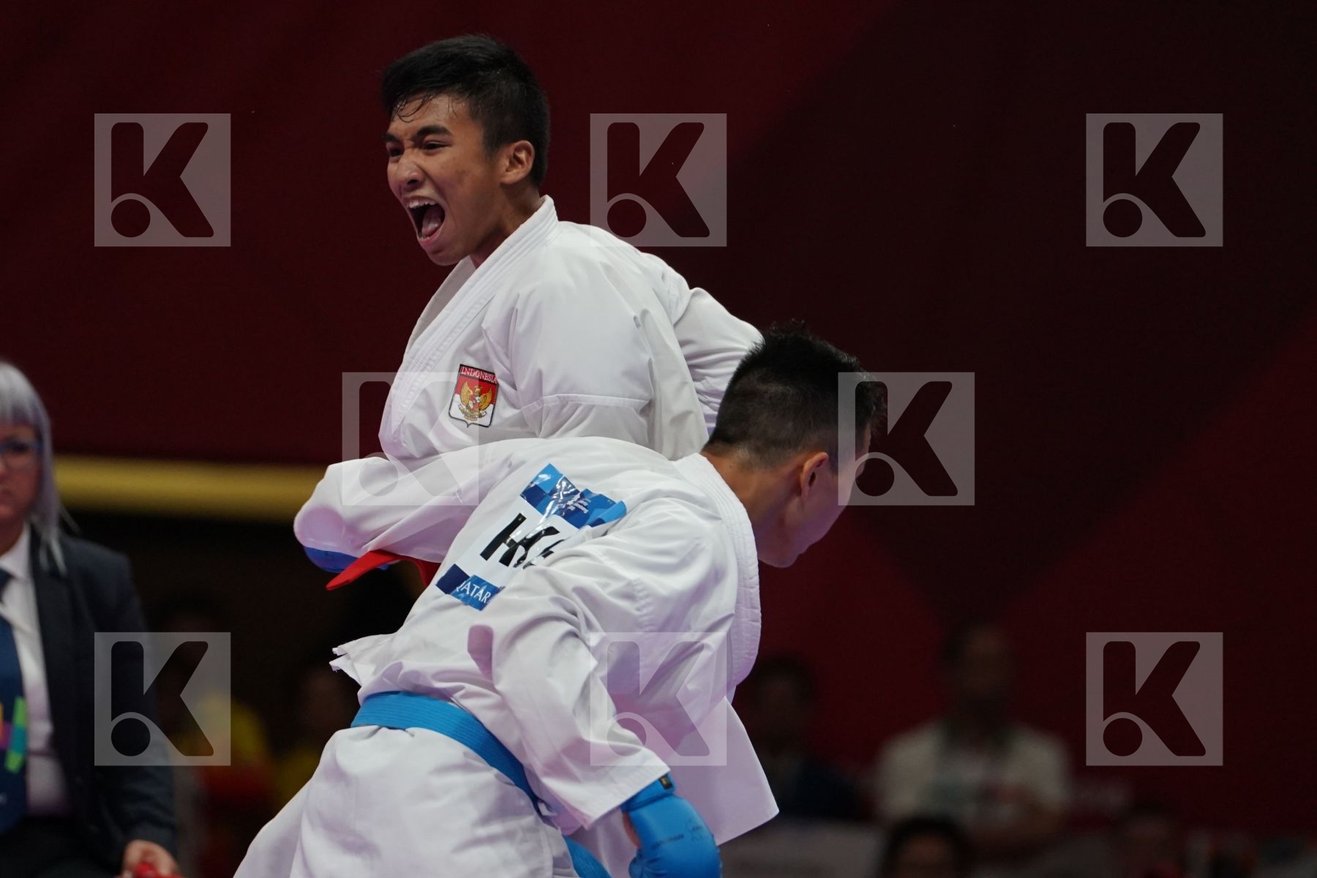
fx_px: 15364
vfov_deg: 3.3
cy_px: 439
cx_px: 658
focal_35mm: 420
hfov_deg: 4.9
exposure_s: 1/1000
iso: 2000
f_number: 4
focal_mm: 280
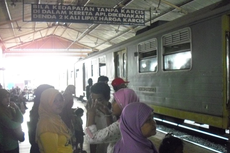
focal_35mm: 44
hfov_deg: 44.5
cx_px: 122
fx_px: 281
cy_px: 94
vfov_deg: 30.4
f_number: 2.8
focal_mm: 6.2
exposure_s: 1/80
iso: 800
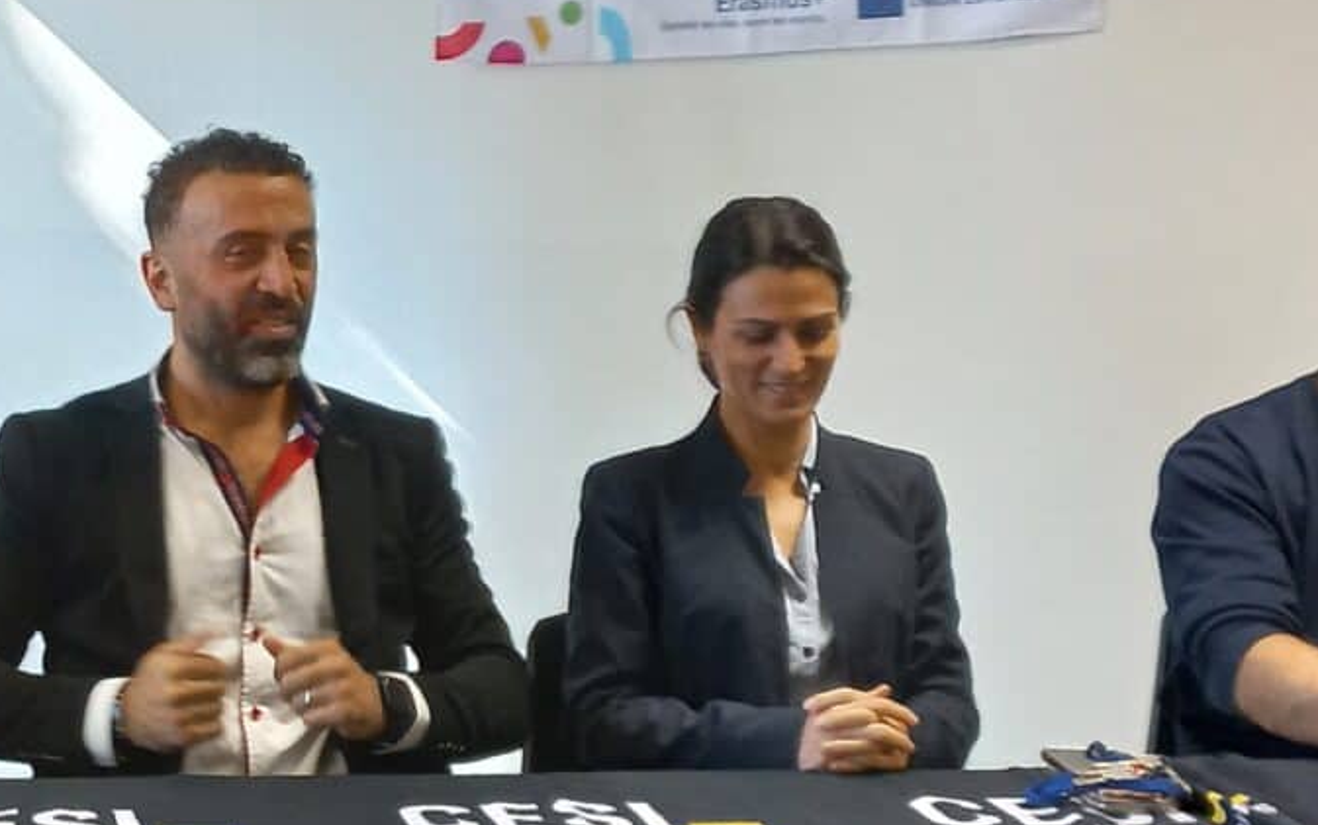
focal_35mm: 84
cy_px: 506
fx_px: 3018
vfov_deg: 15.5
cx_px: 89
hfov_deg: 23.8
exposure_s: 1/50
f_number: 1.8
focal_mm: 4.6
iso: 200
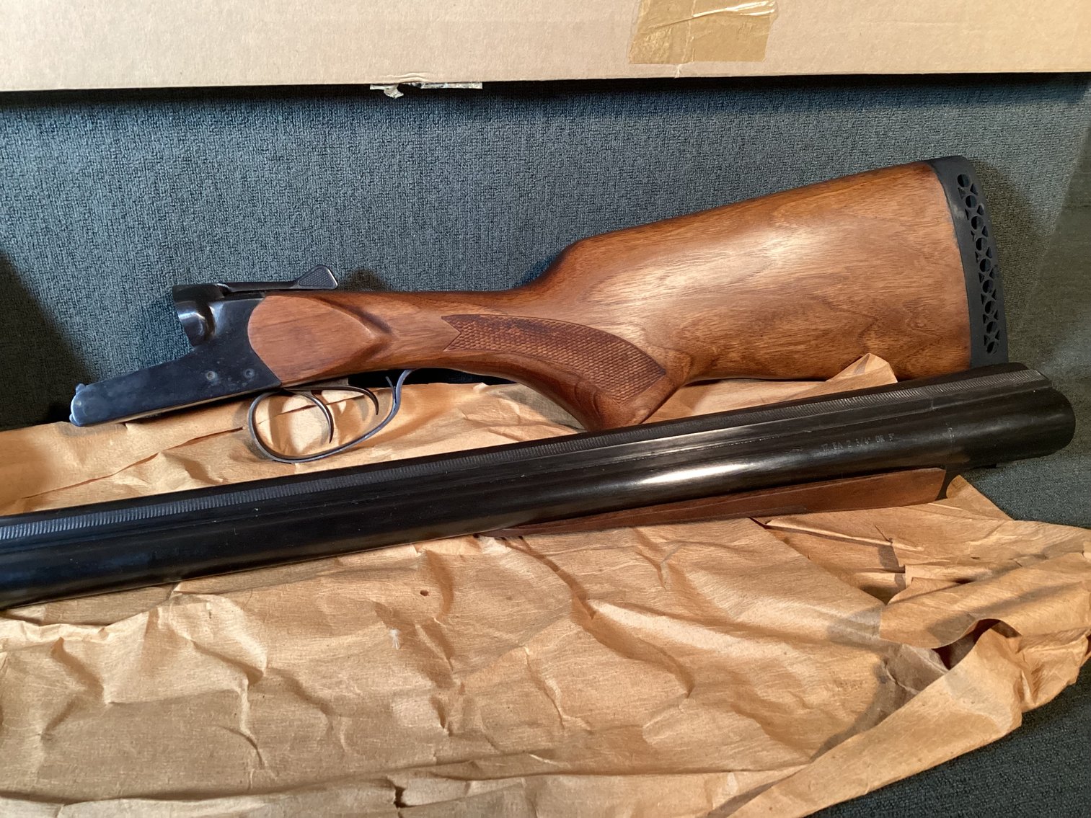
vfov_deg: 45.4
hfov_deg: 58.3
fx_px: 977
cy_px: 409
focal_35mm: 31
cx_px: 546
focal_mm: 3.3
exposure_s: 1/60
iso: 320
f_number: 2.4
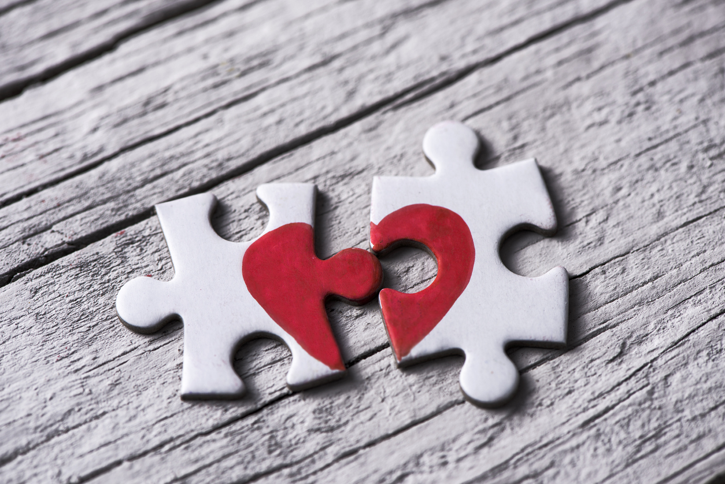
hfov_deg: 19.4
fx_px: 2115
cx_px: 362
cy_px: 242
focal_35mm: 105
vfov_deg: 13.1
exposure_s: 1/125
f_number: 9
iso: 64
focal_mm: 105
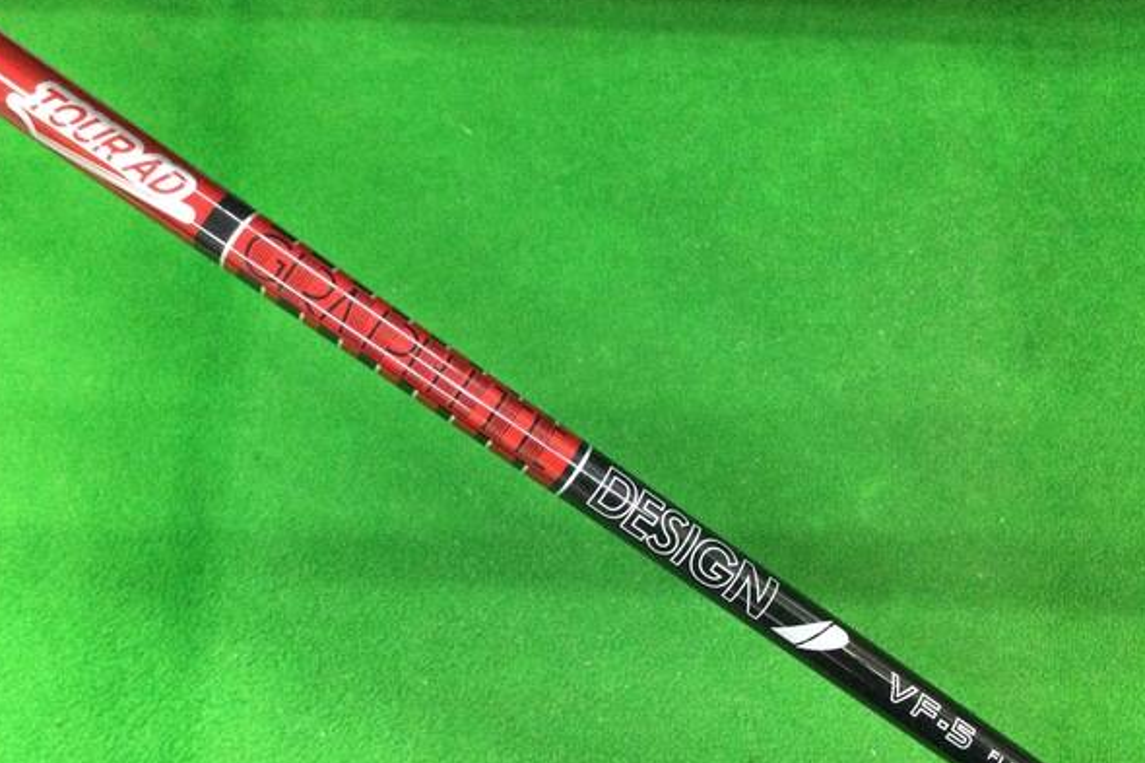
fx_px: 1113
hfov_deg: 54.4
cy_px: 452
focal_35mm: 35
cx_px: 532
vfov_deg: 37.7
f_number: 2.4
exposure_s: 1/30
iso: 200
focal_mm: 3.3
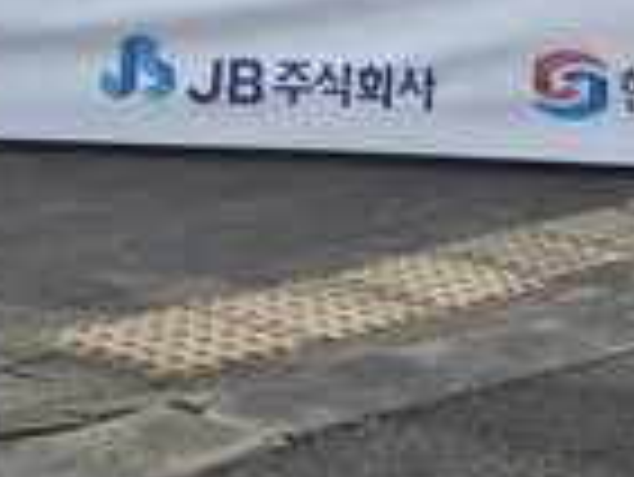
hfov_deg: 20.0
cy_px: -338
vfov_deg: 13.7
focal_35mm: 98
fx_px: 1796
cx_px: 346
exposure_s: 1/1592
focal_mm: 5.4
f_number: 1.8
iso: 25
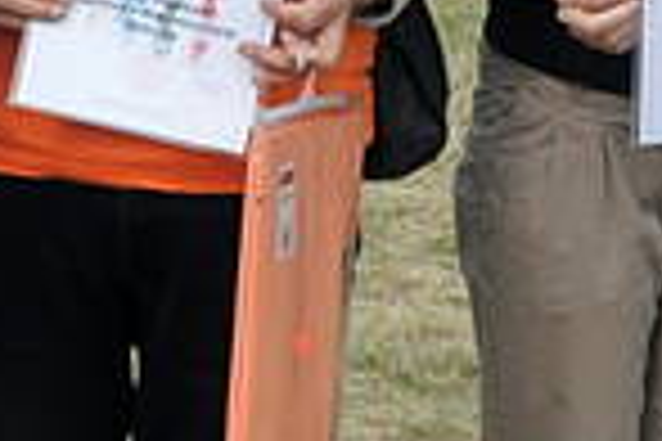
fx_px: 3825
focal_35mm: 208
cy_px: -151
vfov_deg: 6.5
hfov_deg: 9.6
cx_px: -351
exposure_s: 1/500
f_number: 11
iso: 800
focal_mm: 24
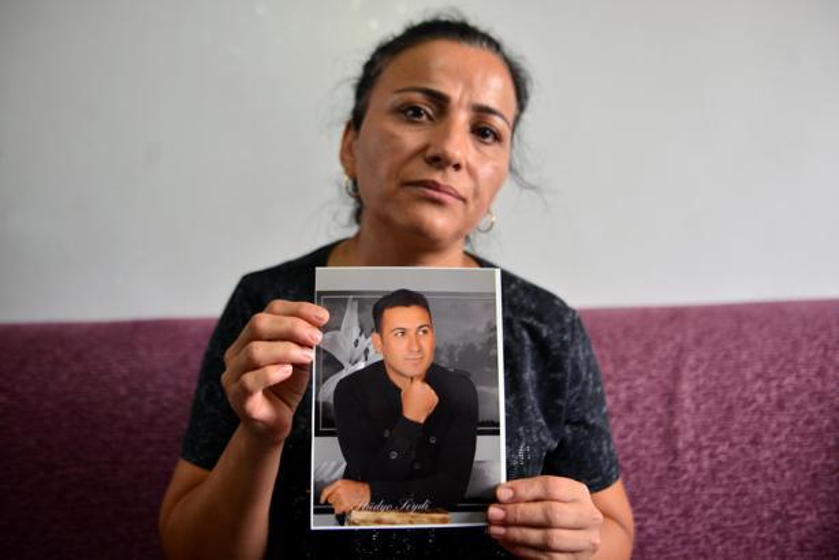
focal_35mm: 38
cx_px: 420
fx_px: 886
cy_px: 280
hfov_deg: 50.7
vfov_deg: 35.1
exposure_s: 1/250
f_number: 2.8
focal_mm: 38
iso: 1250
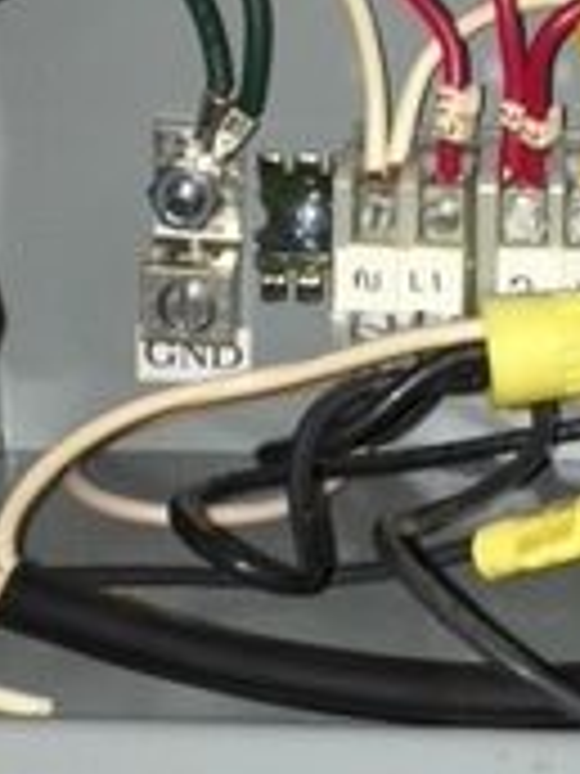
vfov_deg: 18.2
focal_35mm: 108
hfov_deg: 13.6
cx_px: 495
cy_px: 279
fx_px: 2413
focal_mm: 4.15
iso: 25
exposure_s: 1/41
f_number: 2.2
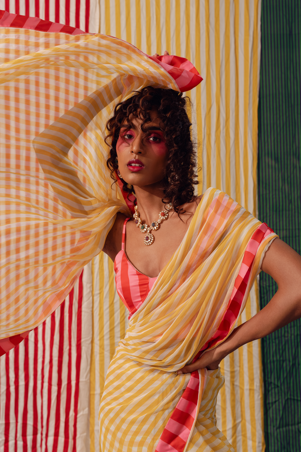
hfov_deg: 30.1
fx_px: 559
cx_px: 150
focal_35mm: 45
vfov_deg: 44.0
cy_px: 226
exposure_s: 1/250
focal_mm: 44.6
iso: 320
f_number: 6.3
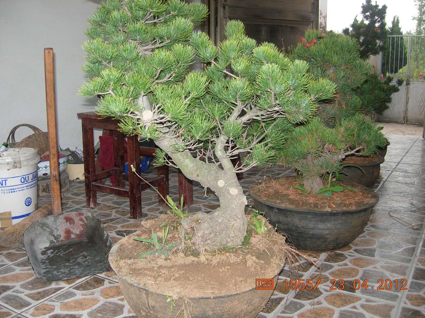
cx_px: 212
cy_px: 159
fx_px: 442
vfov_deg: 39.6
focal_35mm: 36
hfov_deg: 51.4
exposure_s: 1/136
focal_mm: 7.5
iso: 149
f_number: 2.7
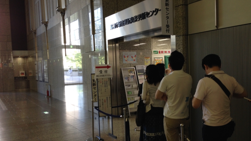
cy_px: 78
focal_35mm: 37
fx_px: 246
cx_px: 126
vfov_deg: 32.0
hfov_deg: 54.0
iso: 64
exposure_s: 1/20
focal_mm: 4.12
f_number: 2.4
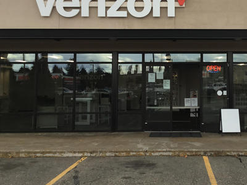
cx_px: 181
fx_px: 343
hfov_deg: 38.8
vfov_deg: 30.1
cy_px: 64
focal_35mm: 48
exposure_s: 1/130
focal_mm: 3.3
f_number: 2.4
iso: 25
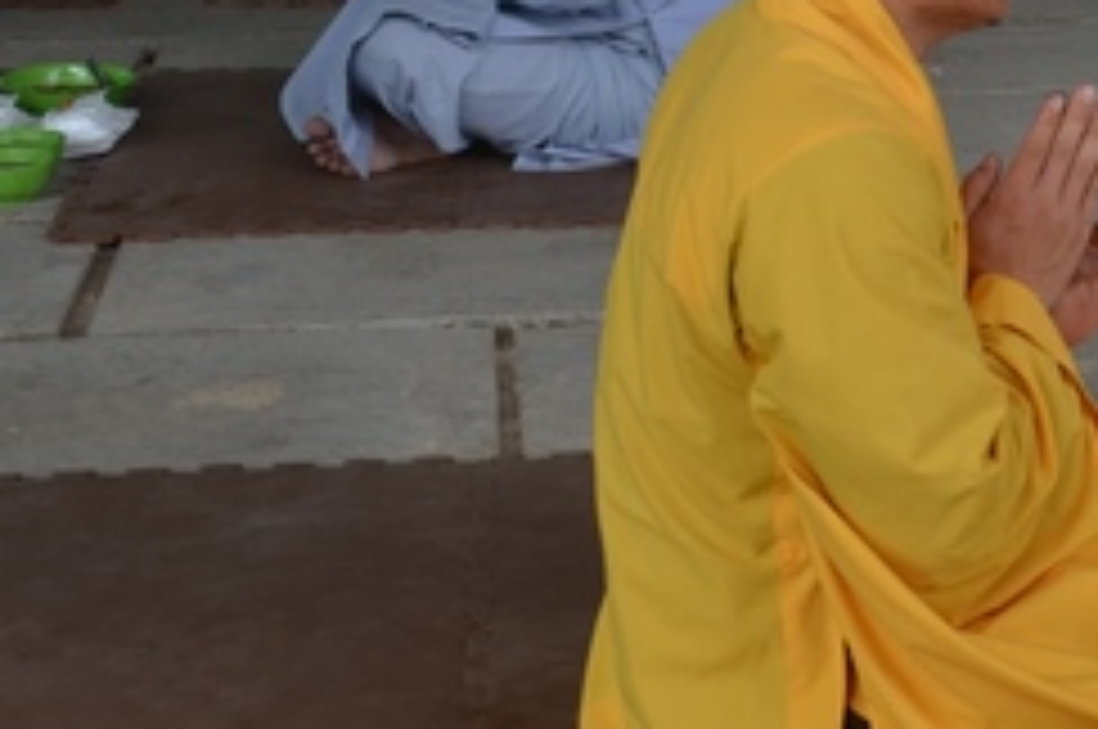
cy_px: 178
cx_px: 1390
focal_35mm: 112
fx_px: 3411
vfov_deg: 12.2
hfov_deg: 17.3
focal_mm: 28
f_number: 6.3
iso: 400
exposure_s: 1/125
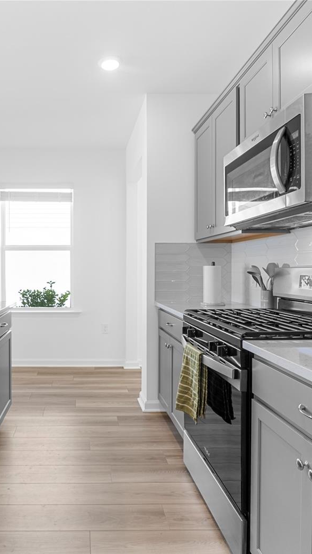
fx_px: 353
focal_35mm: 24
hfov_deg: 46.2
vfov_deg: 76.3
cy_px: 281
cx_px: 83
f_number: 4.5
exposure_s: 1/30
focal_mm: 10
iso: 400
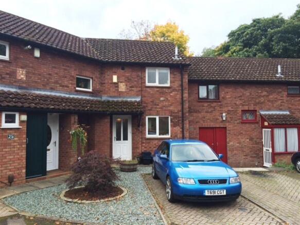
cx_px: 150
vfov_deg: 48.2
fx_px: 251
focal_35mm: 29
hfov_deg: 61.7
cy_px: 112
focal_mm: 4.15
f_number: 2.2
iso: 32
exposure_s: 1/339
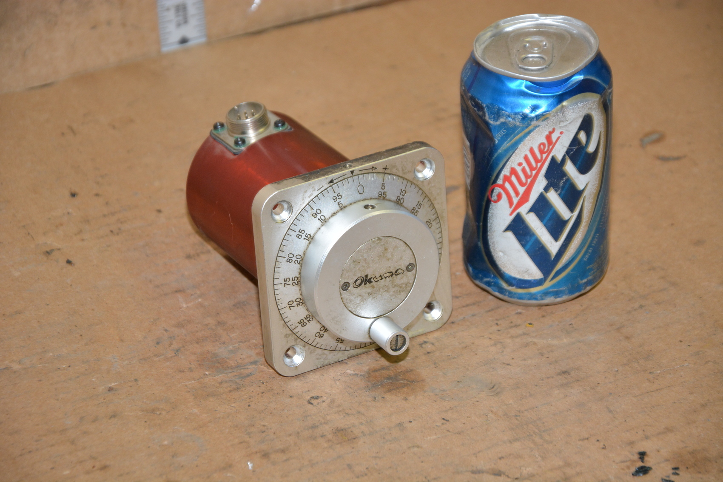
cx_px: 362
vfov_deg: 8.7
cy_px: 241
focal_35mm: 158
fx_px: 3163
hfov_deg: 13.0
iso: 800
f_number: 7.1
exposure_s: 1/60
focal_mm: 105
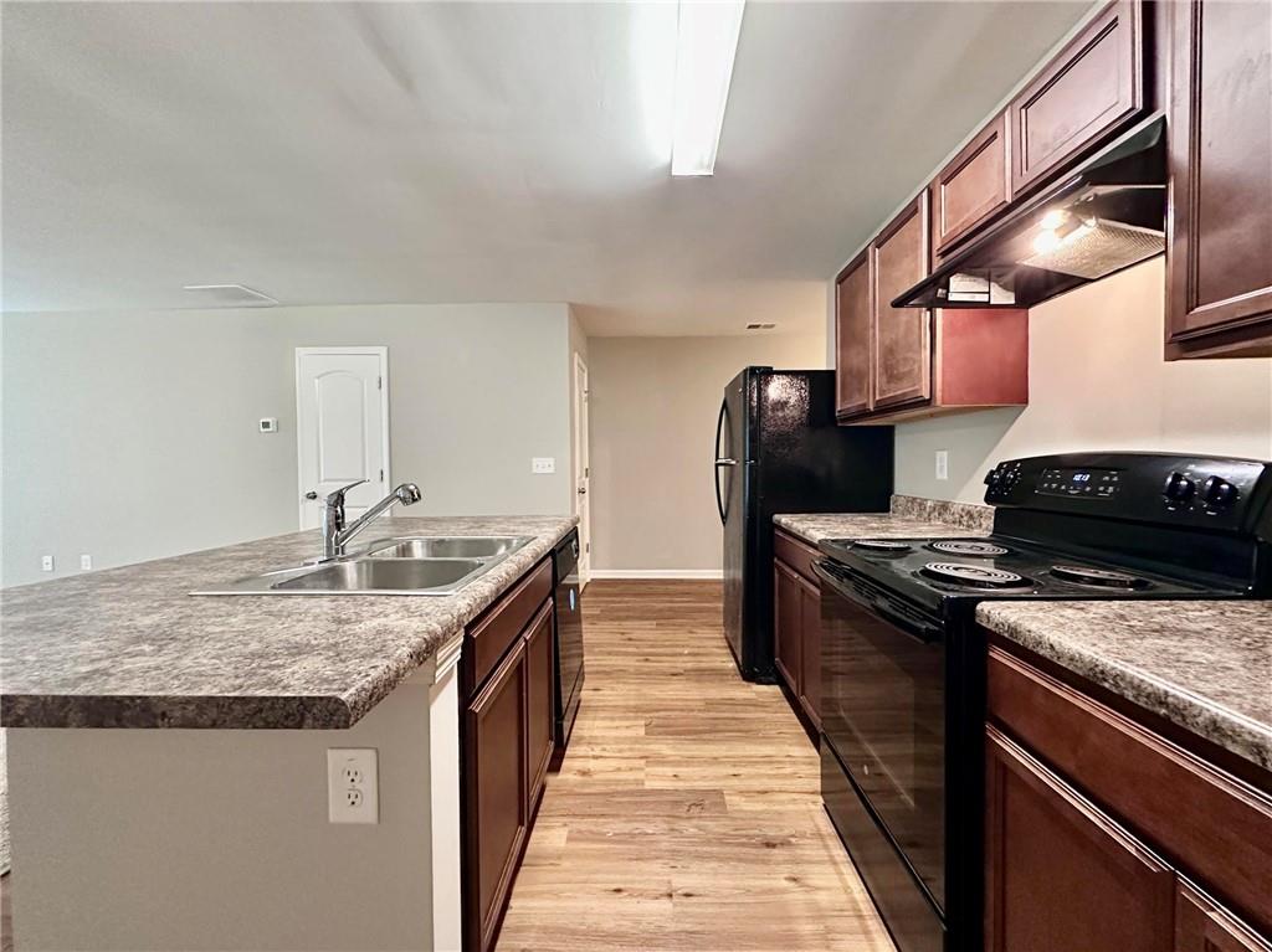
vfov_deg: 85.6
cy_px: 476
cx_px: 636
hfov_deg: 102.1
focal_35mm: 14
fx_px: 514
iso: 800
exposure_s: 1/60
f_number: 2.2
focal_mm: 2.22
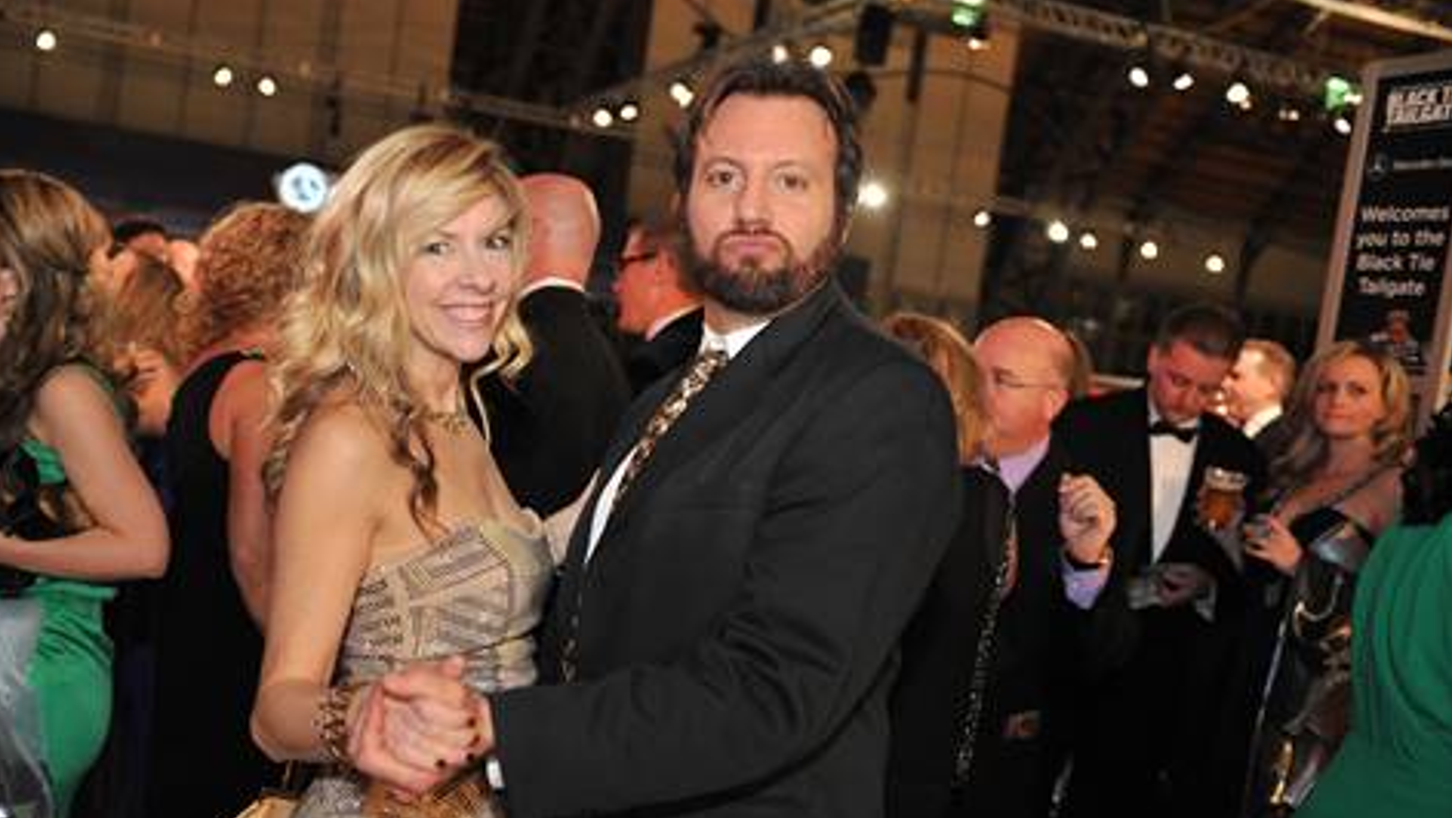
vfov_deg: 30.4
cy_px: 461
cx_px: 615
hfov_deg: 51.4
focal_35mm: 39
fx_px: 1502
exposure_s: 1/100
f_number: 2.8
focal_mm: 32
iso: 1250
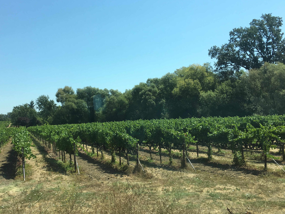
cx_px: 121
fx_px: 280
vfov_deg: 41.8
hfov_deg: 53.7
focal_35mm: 34
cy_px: 116
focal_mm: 4.15
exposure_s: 1/927
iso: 25
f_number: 2.2
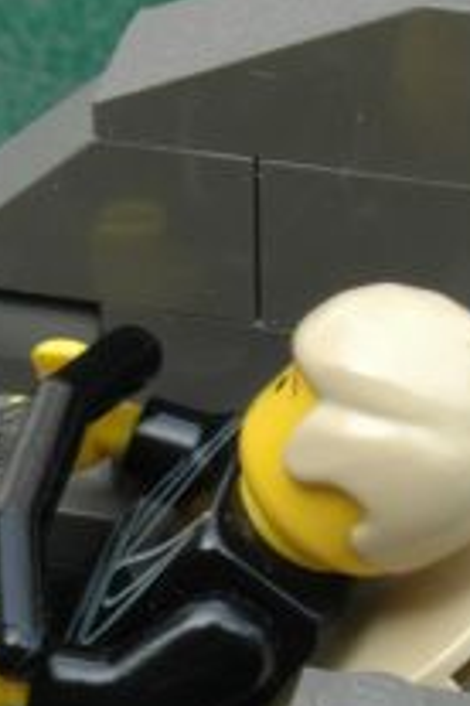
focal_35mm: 288
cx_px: -24
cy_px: 662
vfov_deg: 7.1
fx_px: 5640
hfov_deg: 4.8
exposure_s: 1/40
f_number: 20
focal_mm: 62
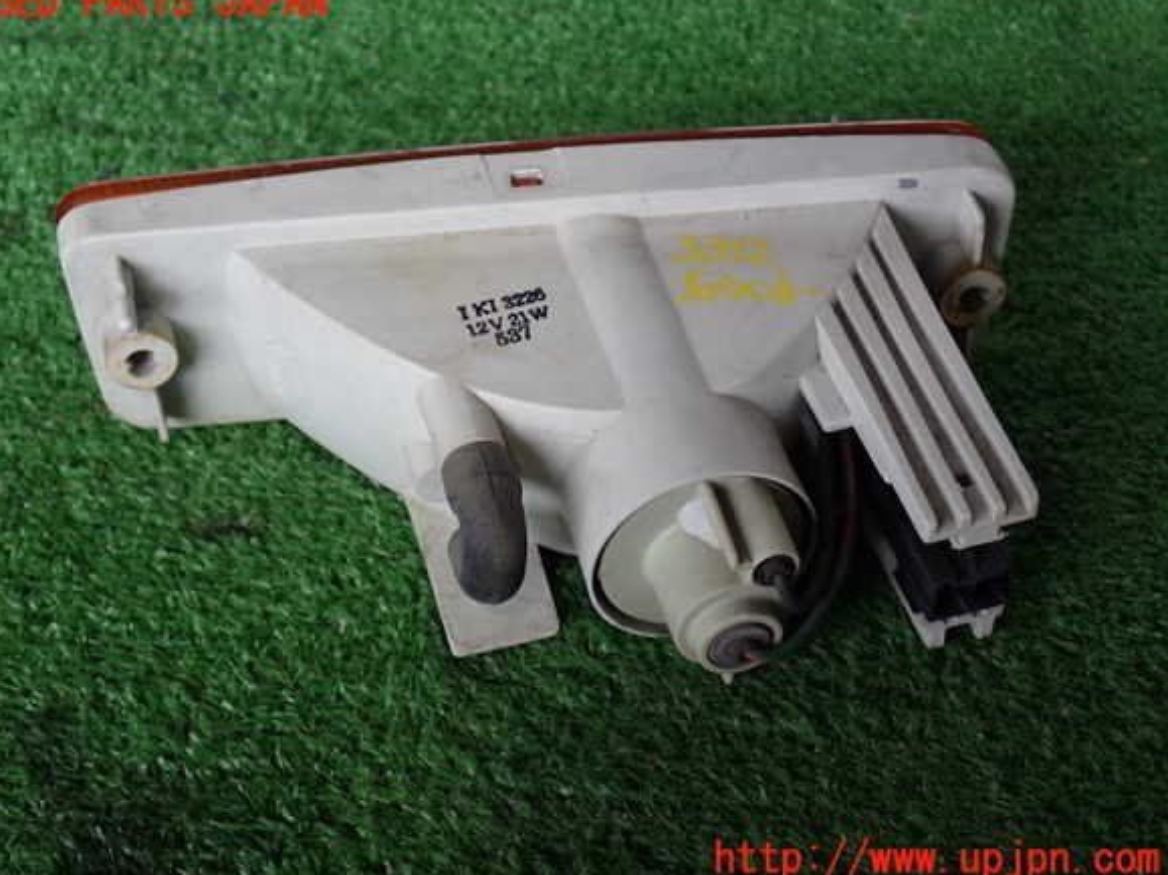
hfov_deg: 34.4
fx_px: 1889
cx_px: 565
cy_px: 431
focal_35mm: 56
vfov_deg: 26.1
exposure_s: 1/60
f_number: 3.3
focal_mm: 9.65
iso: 200
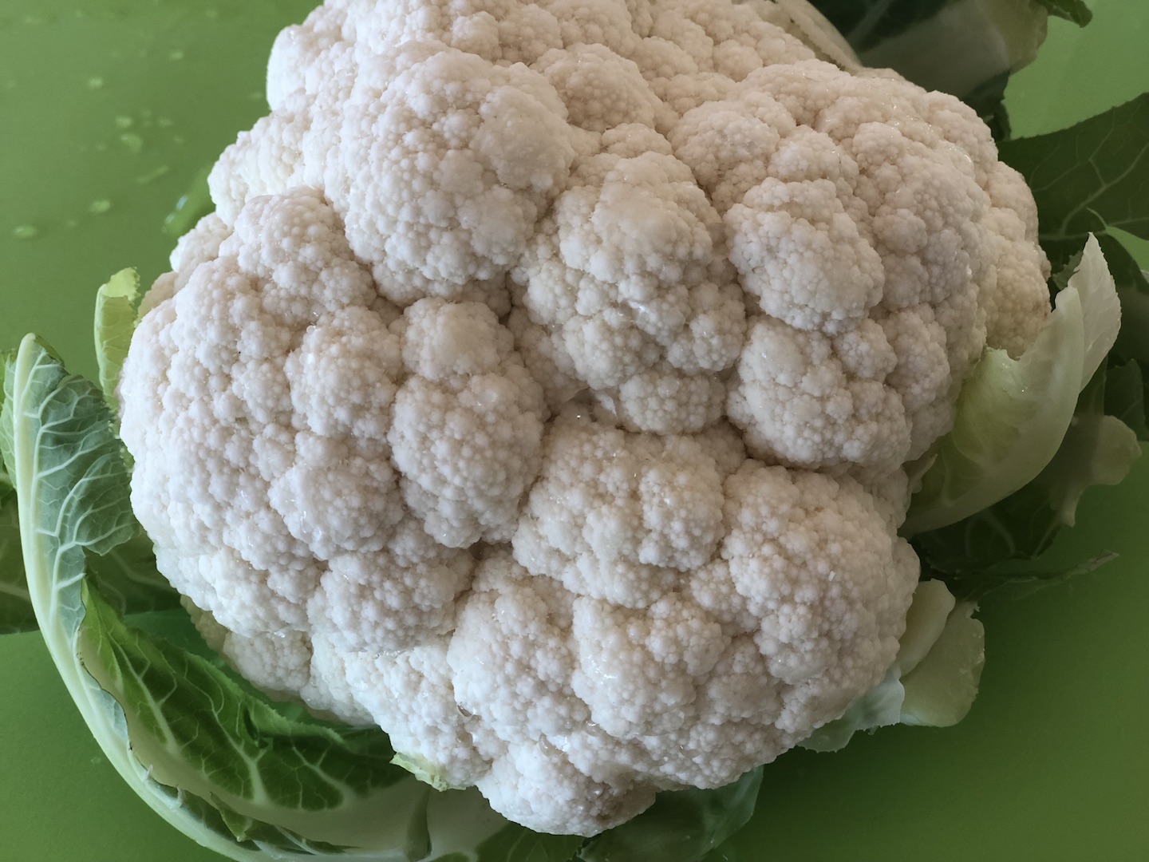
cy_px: 431
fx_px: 1892
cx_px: 574
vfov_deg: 25.7
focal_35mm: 57
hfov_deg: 33.8
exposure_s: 1/99
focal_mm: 6.6
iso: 160
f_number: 2.8
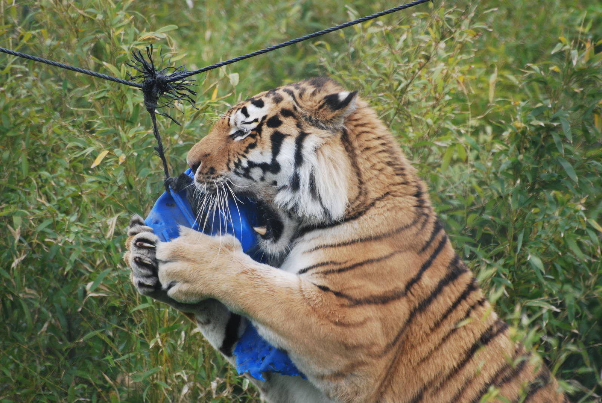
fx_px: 7534
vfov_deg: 3.1
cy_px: 202
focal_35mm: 450
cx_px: 301
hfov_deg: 4.6
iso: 400
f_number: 5.6
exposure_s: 1/320
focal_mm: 300
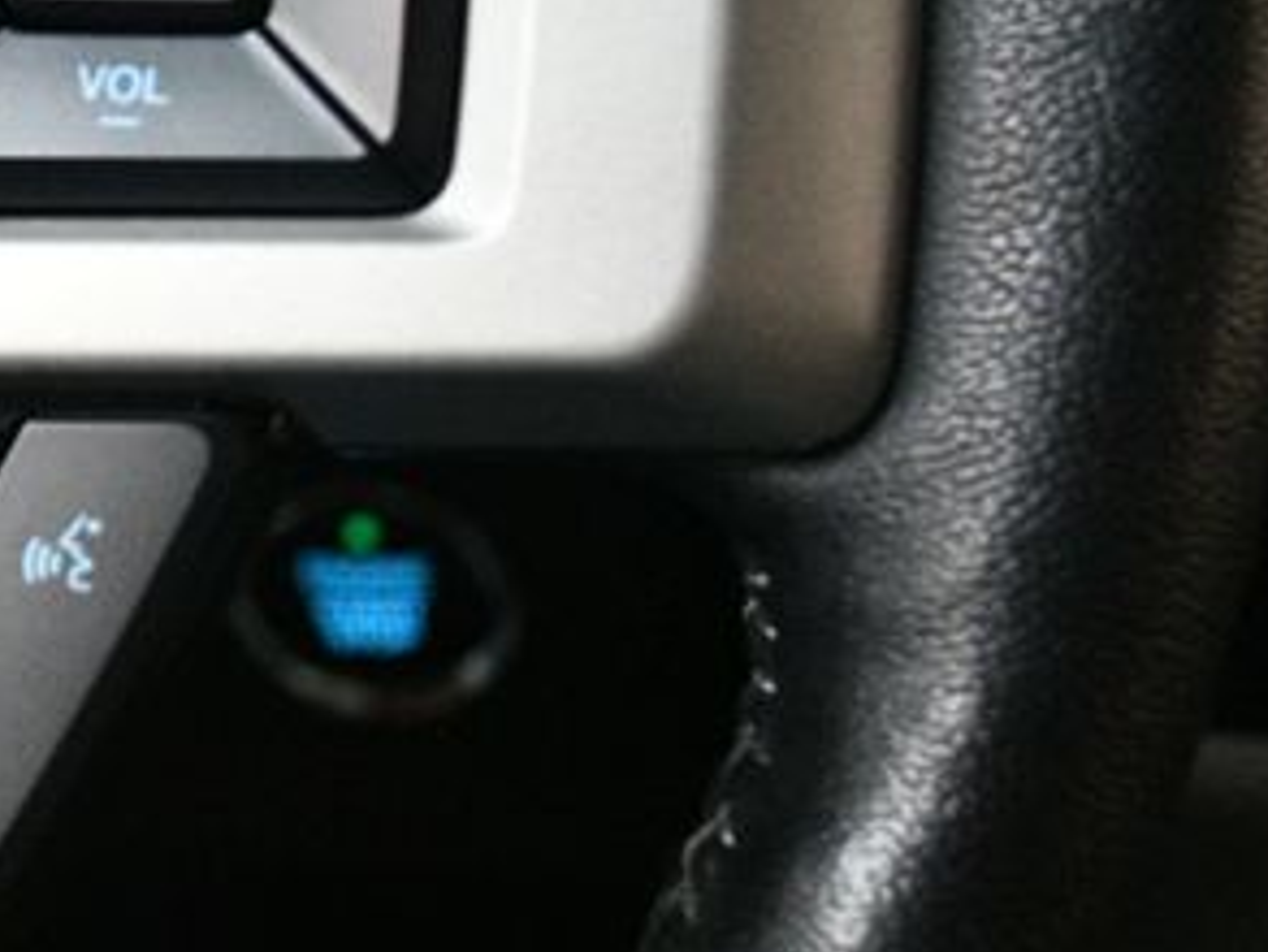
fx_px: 3994
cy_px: 351
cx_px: -48
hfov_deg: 17.5
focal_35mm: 109
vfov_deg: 13.6
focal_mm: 35
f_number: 5
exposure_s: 1/60
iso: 5600
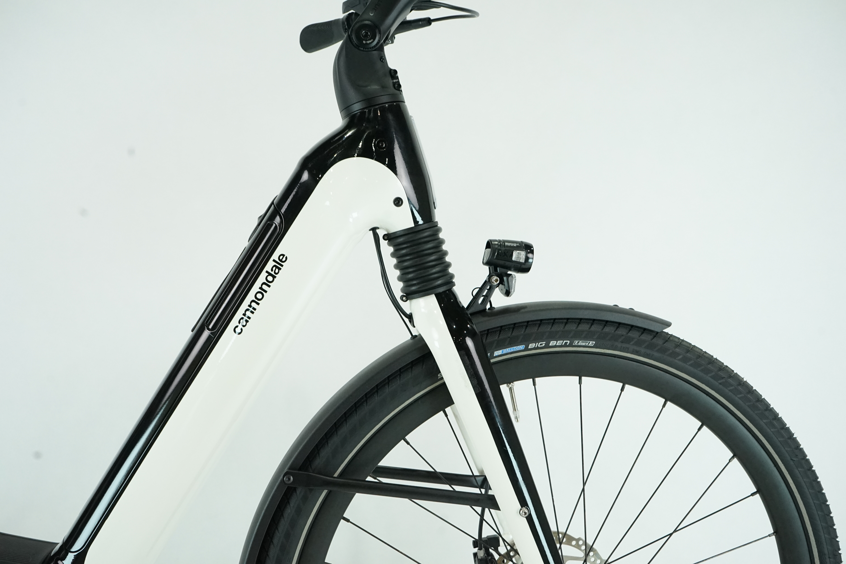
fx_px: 705
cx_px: 423
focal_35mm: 30
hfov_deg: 61.9
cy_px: 282
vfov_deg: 43.6
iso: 3200
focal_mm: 30
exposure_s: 1/200
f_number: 8
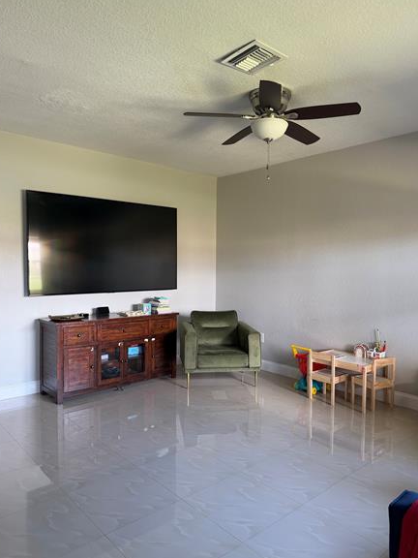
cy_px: 282
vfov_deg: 69.4
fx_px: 403
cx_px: 203
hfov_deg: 54.9
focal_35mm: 25
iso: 200
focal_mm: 6.76
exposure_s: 1/73
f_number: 1.78
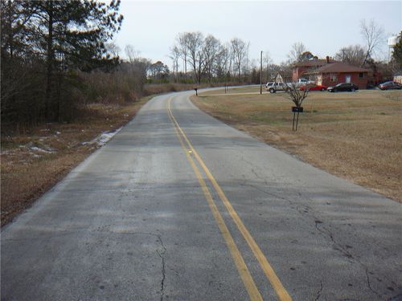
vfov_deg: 40.7
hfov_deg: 52.6
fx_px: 406
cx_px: 201
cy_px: 150
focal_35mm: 35
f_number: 2.8
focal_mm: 5.2
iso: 80
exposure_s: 1/1000
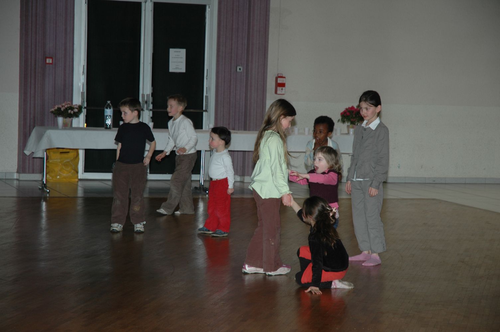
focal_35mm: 105
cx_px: 250
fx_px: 1457
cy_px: 166
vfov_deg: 13.0
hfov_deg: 19.5
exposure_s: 1/60
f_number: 4.5
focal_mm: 70
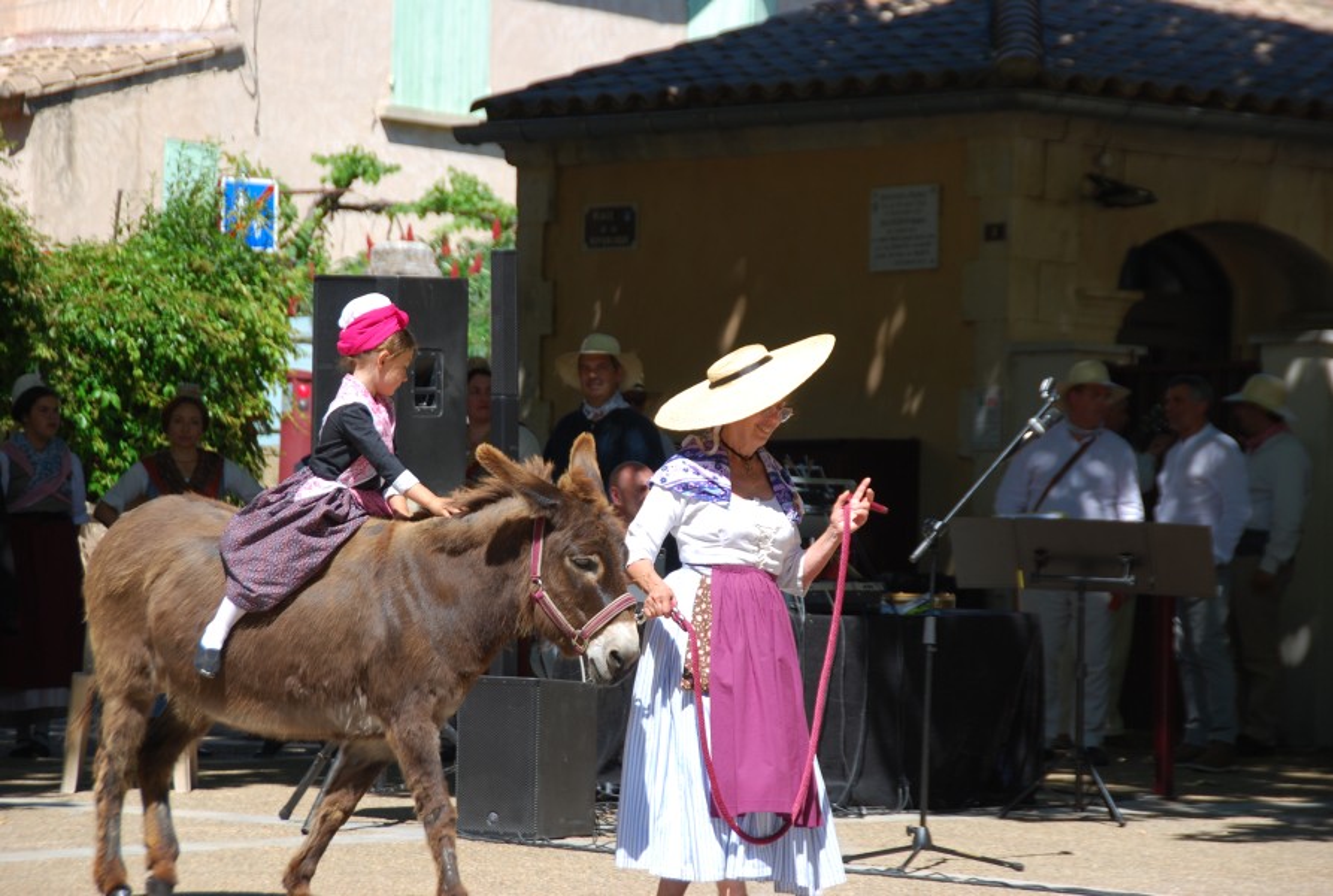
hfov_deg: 11.4
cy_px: 448
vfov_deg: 7.7
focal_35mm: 180
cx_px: 666
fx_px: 6681
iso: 100
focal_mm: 120
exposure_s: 1/200
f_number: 7.1
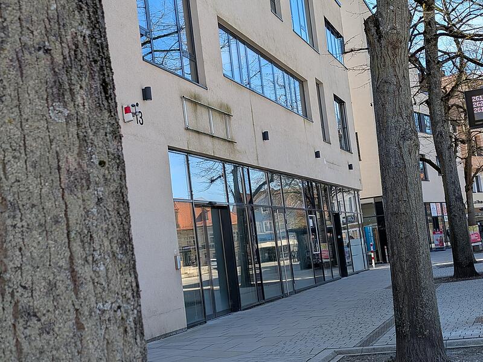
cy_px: 181
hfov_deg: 38.9
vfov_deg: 29.7
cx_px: 242
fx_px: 684
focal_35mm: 49
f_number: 1.68
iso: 18
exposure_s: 1/418
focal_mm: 6.9
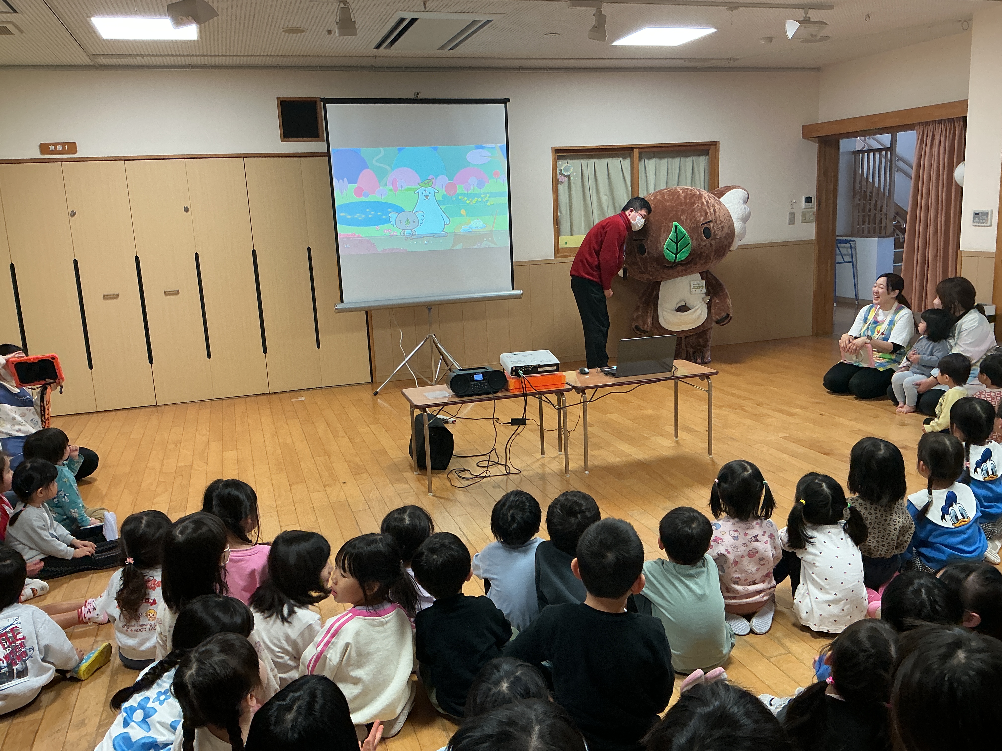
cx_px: 501
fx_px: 839
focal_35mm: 29
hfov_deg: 61.7
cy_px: 376
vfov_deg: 48.2
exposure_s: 1/60
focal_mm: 3
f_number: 1.8
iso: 64
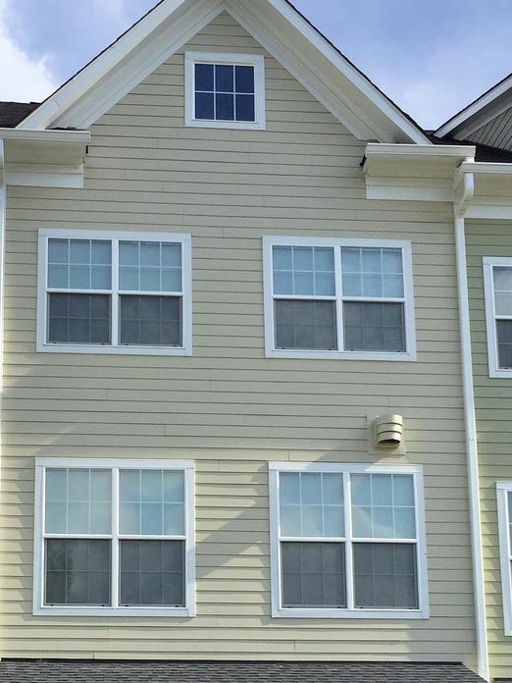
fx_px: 1262
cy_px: 553
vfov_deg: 29.5
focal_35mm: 64
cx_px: 189
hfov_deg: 22.9
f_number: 2.2
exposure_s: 1/2083
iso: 32
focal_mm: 4.15
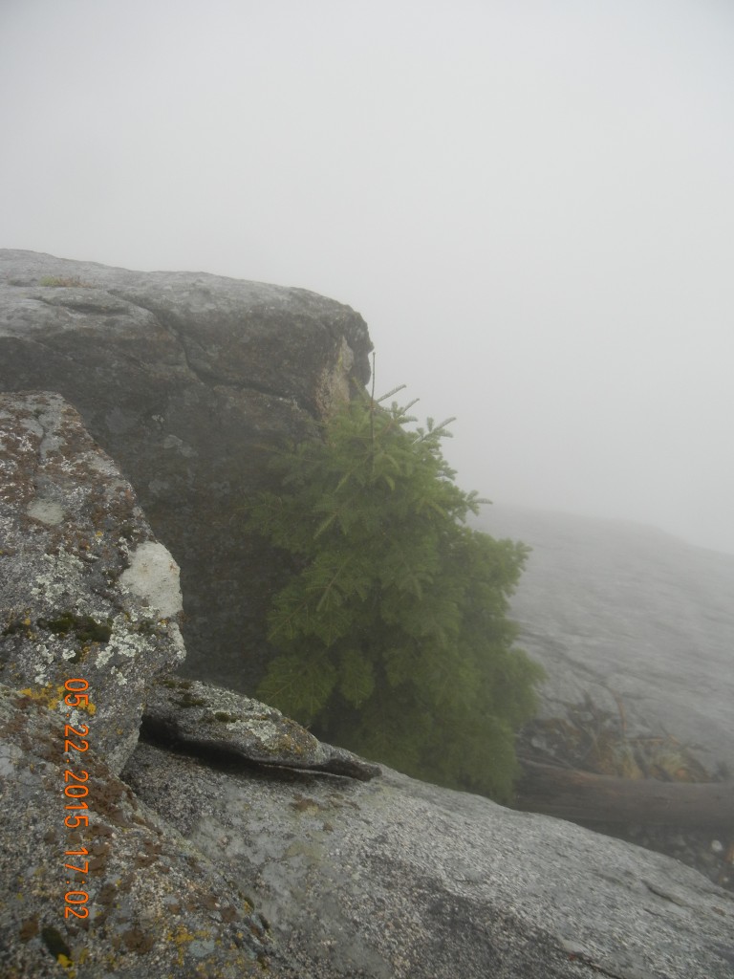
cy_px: 490
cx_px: 367
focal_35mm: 30
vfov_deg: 60.0
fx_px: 848
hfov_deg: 46.8
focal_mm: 5.4
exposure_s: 1/768
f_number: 3.5
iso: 160
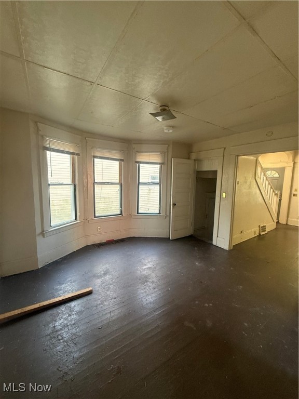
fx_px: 161
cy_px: 200
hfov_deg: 85.7
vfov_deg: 102.1
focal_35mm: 14
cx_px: 150
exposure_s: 1/70
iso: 320
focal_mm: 2.22
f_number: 2.2
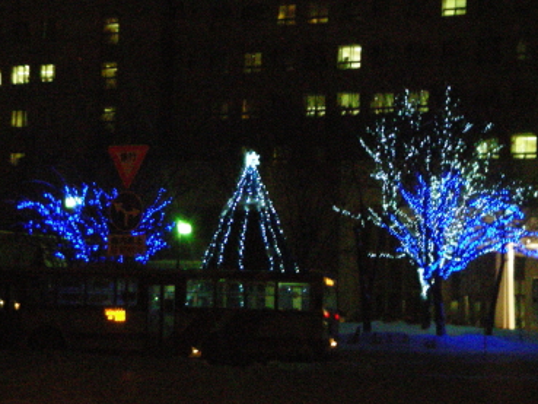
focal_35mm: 156
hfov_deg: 12.7
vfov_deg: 9.5
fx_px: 2425
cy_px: 171
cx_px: 276
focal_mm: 21.3
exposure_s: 1/14
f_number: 3.5
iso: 800
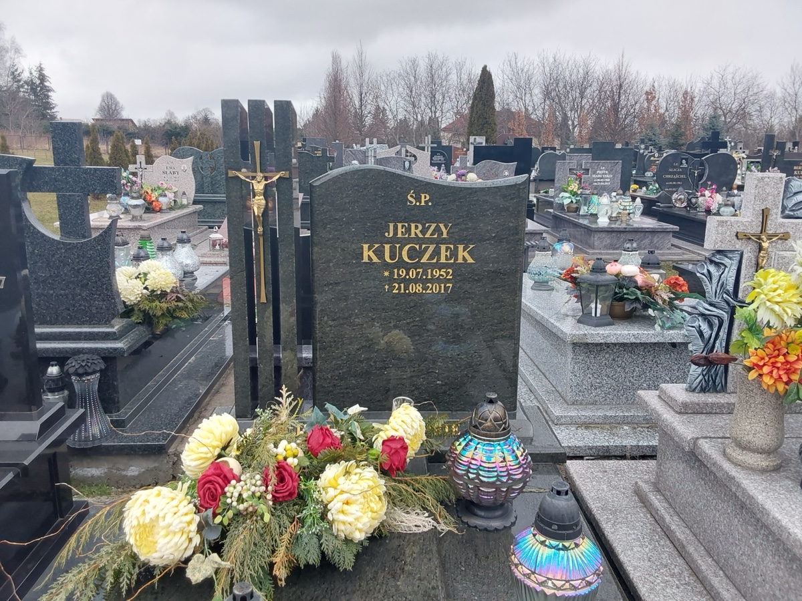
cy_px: 300
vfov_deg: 49.7
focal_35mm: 28
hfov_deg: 63.4
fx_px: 649
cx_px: 401
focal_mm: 2.91
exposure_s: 1/133
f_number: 1.9
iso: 50
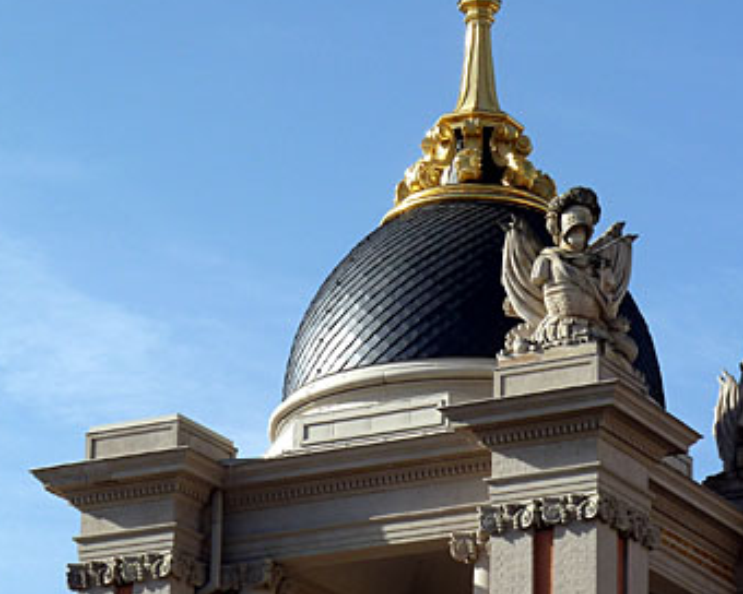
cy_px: 328
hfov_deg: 12.4
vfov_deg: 10.0
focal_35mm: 155
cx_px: 459
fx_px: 3408
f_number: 5
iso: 80
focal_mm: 14.7
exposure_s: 1/500
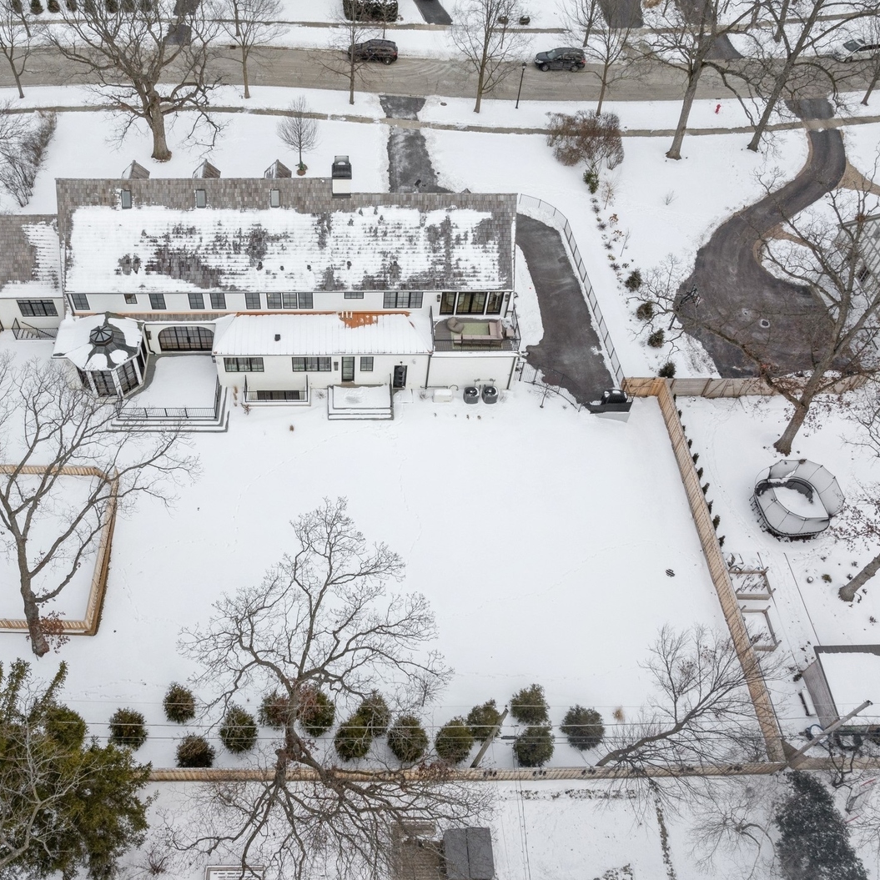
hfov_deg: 55.1
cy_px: 436
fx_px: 834
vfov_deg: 55.6
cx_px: 341
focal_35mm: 29
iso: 200
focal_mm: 12.29
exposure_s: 1/120
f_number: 8
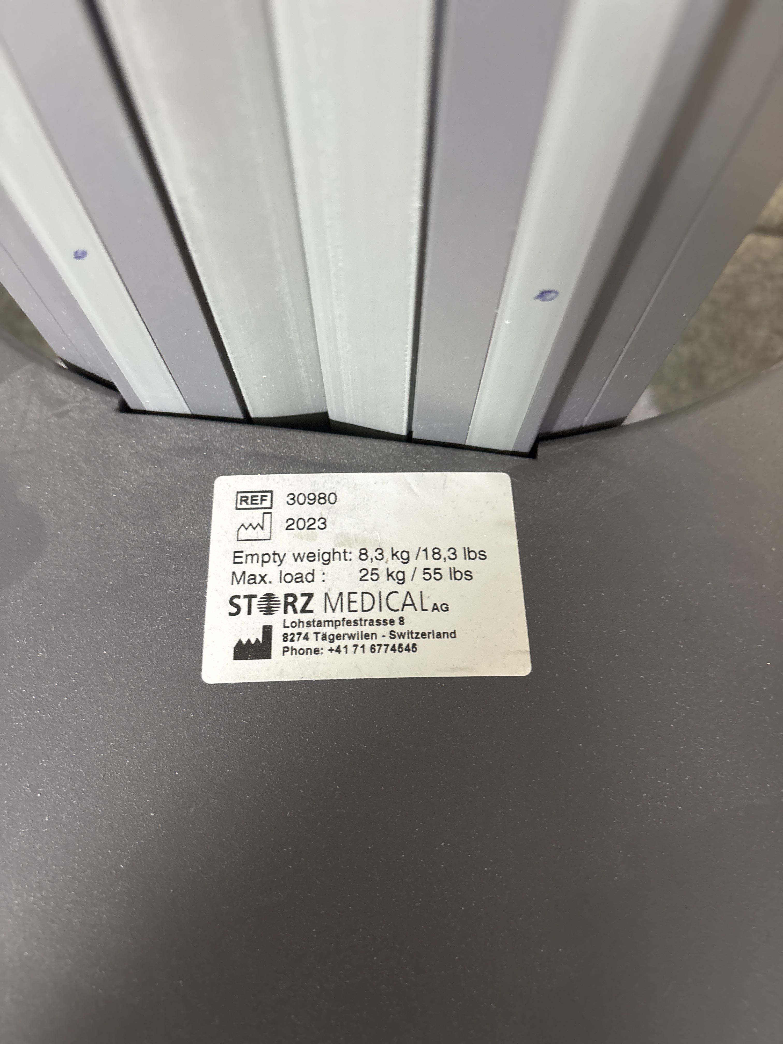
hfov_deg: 53.1
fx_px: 784
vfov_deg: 67.3
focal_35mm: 26
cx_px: 392
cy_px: 522
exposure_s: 1/50
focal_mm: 5.96
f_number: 1.6
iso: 500
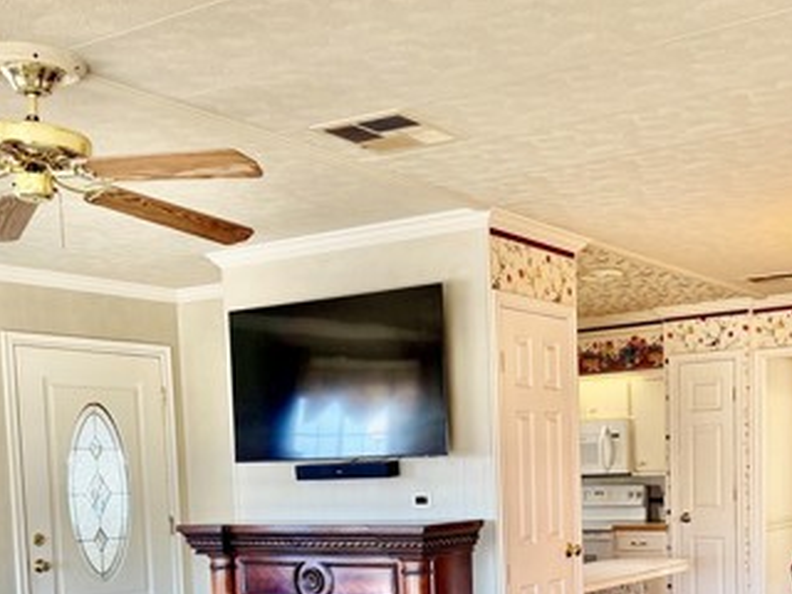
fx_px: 1098
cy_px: 544
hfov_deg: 39.3
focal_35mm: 48
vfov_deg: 29.0
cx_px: 507
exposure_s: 1/120
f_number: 1.78
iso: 250
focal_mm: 6.76
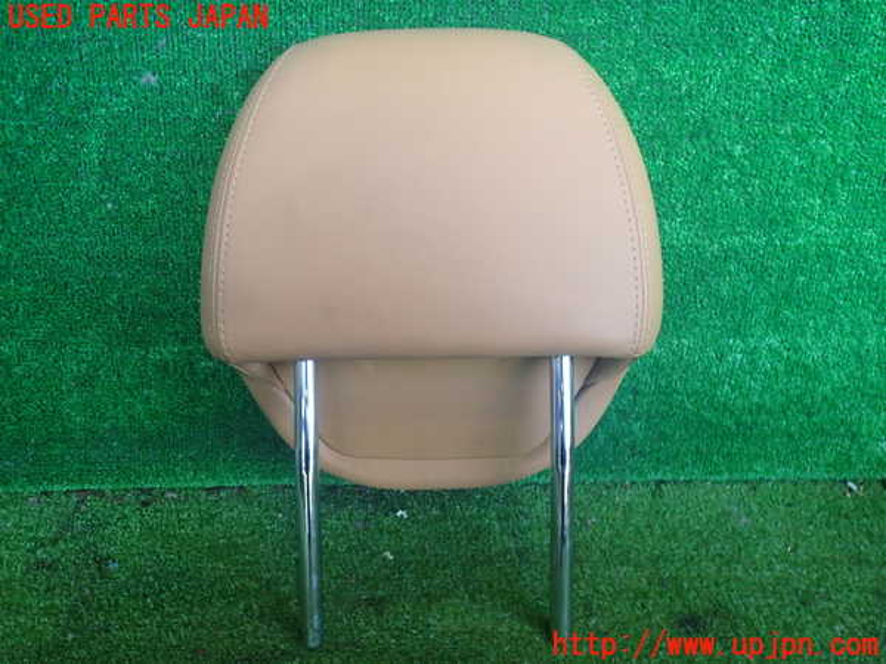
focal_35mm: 30
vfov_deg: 46.8
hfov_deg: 60.0
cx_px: 443
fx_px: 768
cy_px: 332
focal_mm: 5.4
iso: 200
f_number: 2.3
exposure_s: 1/80
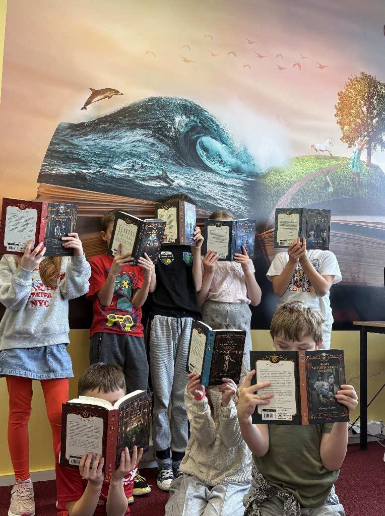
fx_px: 387
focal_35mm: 26
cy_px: 258
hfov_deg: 52.9
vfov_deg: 67.4
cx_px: 192
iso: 80
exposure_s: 1/100
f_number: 1.6
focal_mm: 5.96
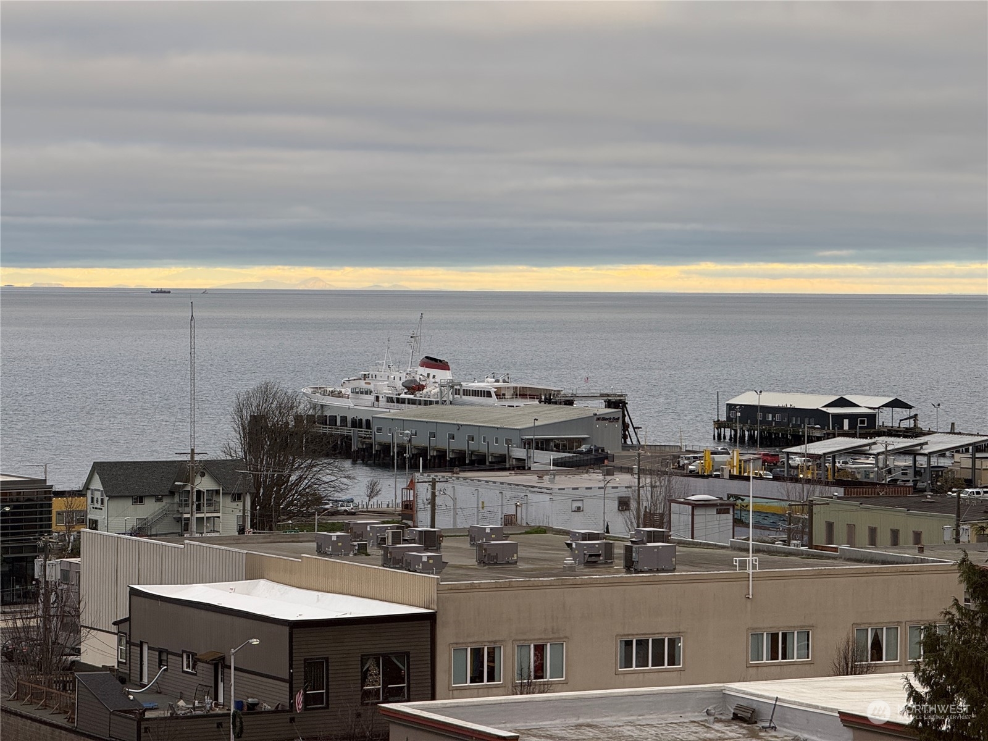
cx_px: 494
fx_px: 3425
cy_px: 370
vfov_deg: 12.3
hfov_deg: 16.4
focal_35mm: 120
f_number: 2.8
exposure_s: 1/99
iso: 80
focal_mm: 15.66
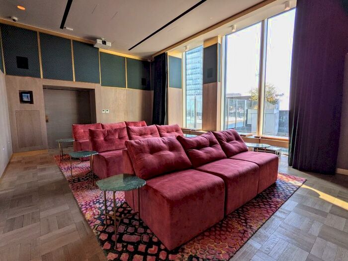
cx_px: 174
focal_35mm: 16
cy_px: 130
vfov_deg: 78.1
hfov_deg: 94.5
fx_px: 161
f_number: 2.2
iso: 46
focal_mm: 2.22
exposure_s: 1/195
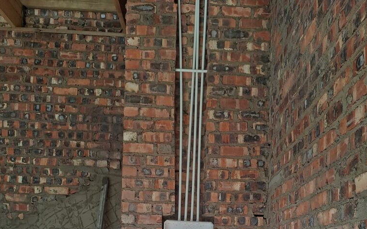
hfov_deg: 54.0
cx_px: 185
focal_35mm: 36
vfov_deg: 31.9
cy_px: 241
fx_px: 360
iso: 64
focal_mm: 4.65
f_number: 1.8
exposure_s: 1/100
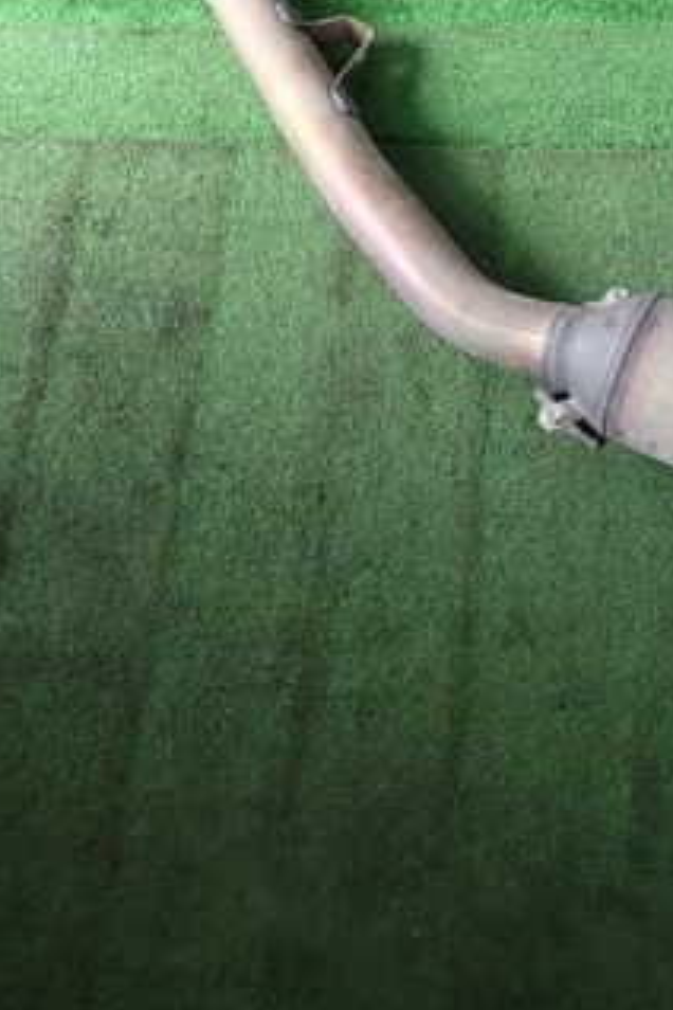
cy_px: 305
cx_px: 644
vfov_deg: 39.7
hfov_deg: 26.3
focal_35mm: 49
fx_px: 1374
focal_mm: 4.5
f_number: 2
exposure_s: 1/100
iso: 100
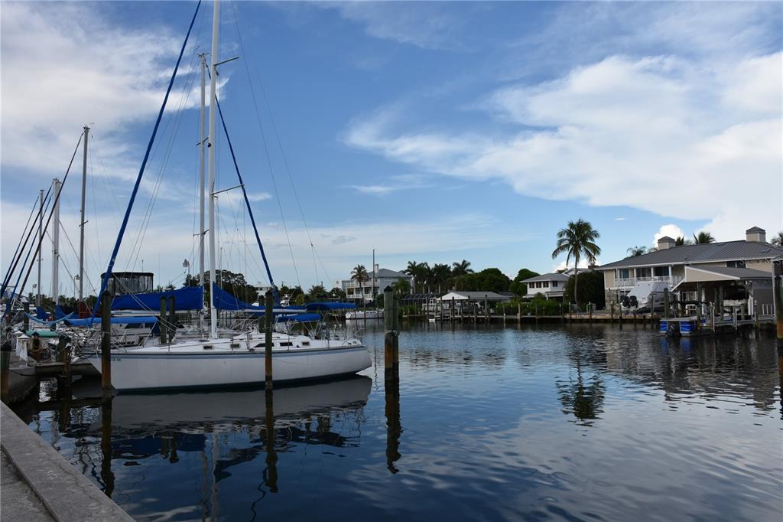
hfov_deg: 67.4
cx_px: 392
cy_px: 261
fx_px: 587
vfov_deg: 47.9
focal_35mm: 27
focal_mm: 18
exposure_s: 1/500
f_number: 8
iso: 220
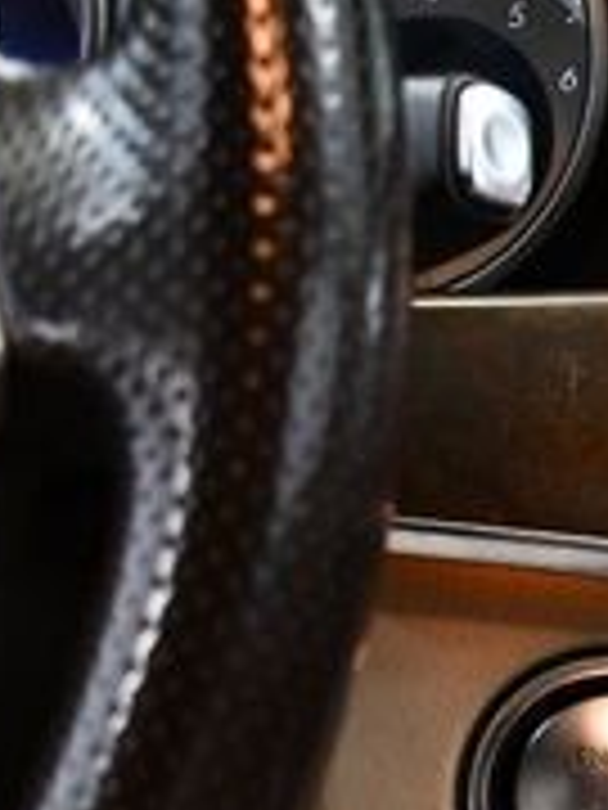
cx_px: 1374
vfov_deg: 15.5
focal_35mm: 123
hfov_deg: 10.6
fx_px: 2881
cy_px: 952
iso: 2500
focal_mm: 18
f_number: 3.5
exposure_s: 1/125
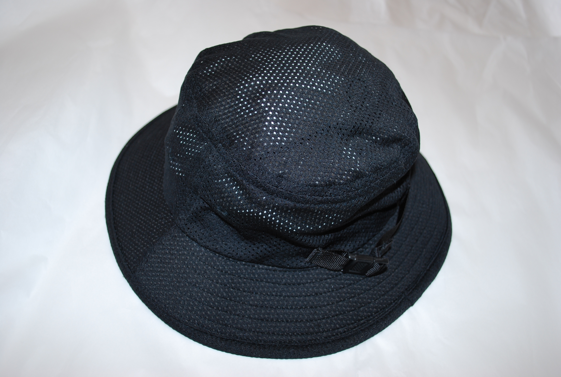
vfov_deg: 40.1
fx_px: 515
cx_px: 280
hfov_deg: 57.1
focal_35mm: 33
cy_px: 188
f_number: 4
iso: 200
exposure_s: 1/60
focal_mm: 22
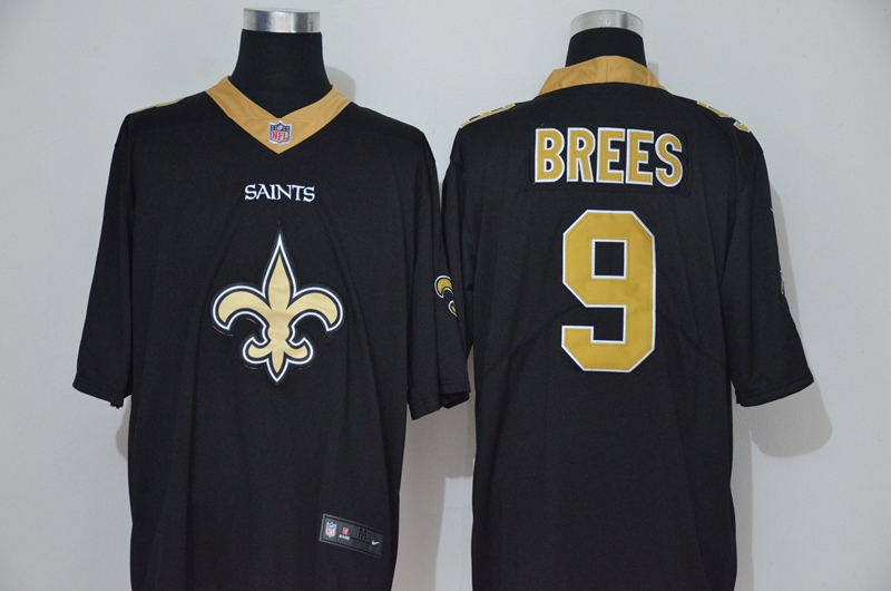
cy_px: 296
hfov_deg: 26.0
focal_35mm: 78
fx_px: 1927
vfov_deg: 17.4
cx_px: 446
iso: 4000
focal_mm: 52
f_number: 4.8
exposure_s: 1/20
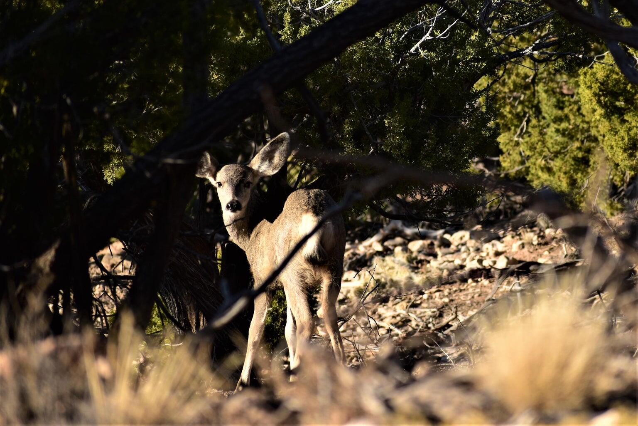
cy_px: 213
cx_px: 319
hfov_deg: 7.4
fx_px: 4918
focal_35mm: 278
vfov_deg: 5.0
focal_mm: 185
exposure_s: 1/500
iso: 100
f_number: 5.3
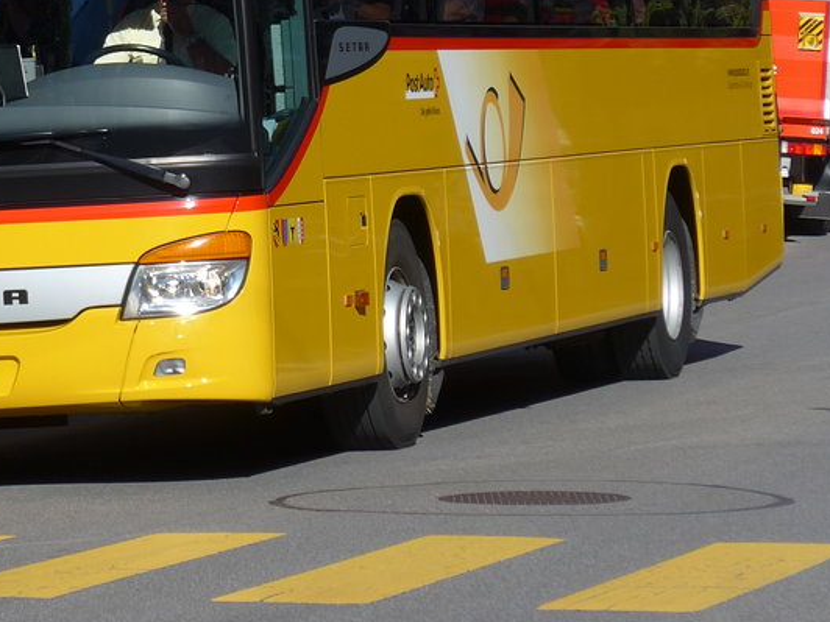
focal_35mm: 248
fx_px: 5946
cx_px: -61
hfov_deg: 7.9
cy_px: 14
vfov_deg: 6.0
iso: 80
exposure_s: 1/640
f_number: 4.9
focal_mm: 21.6
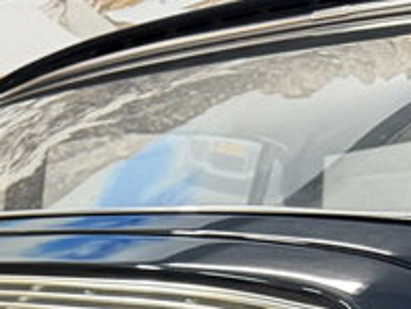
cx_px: -272
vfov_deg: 10.2
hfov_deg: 14.4
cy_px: 774
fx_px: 1474
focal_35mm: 124
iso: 400
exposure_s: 1/50
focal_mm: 6.76
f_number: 1.78
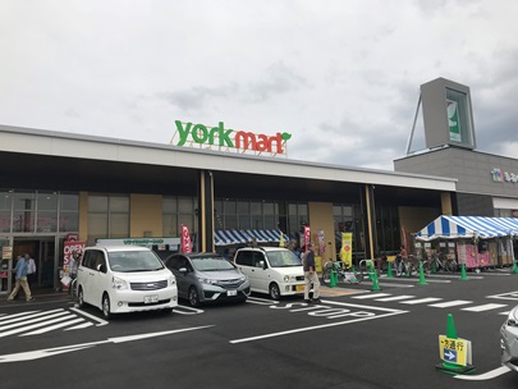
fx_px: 419
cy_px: 194
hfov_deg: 63.4
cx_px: 259
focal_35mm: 28
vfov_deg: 49.8
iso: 20
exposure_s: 1/2907
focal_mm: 3.99
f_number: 1.8
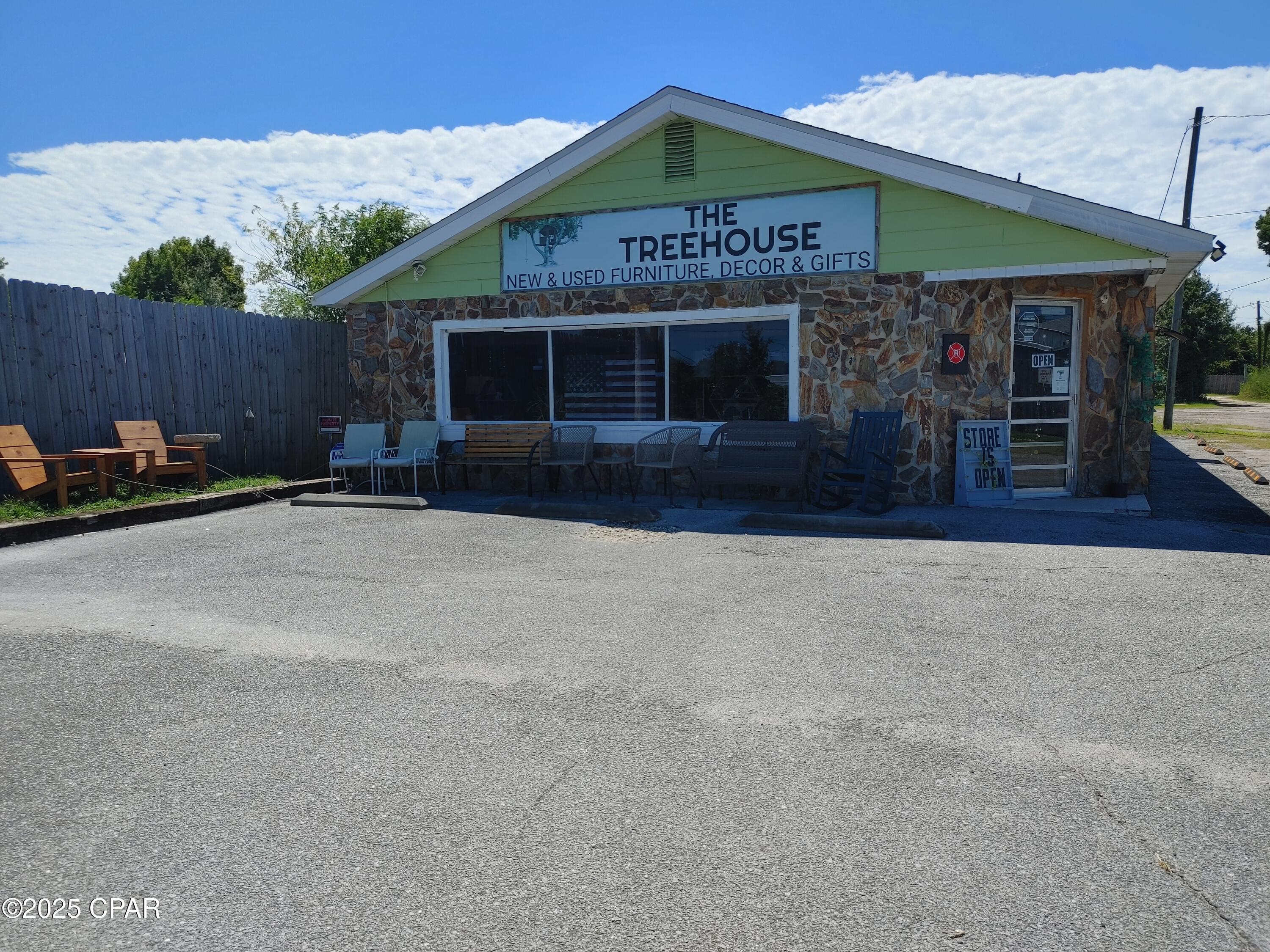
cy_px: 476
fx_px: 954
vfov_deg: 53.1
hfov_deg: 67.3
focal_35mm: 26
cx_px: 635
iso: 50
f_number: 1.8
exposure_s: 1/2500
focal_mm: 5.58
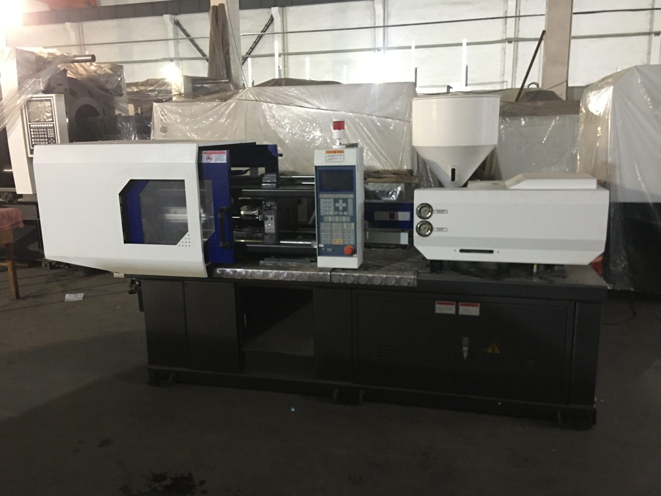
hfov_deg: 61.7
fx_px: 554
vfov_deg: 48.2
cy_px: 248
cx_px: 330
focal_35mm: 29
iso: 160
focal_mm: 4.15
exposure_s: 1/8
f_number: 2.2
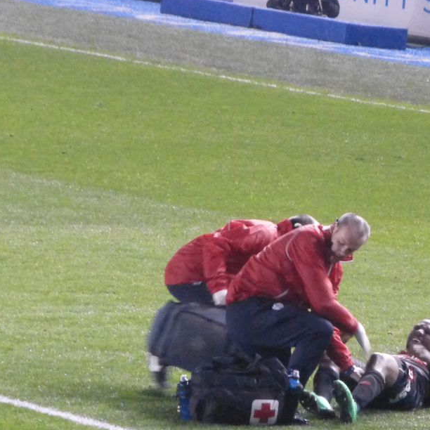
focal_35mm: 501
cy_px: 297
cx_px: 284
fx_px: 7041
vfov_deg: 3.5
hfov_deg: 3.5
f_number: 5.9
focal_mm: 51.5
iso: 1600
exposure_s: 1/30
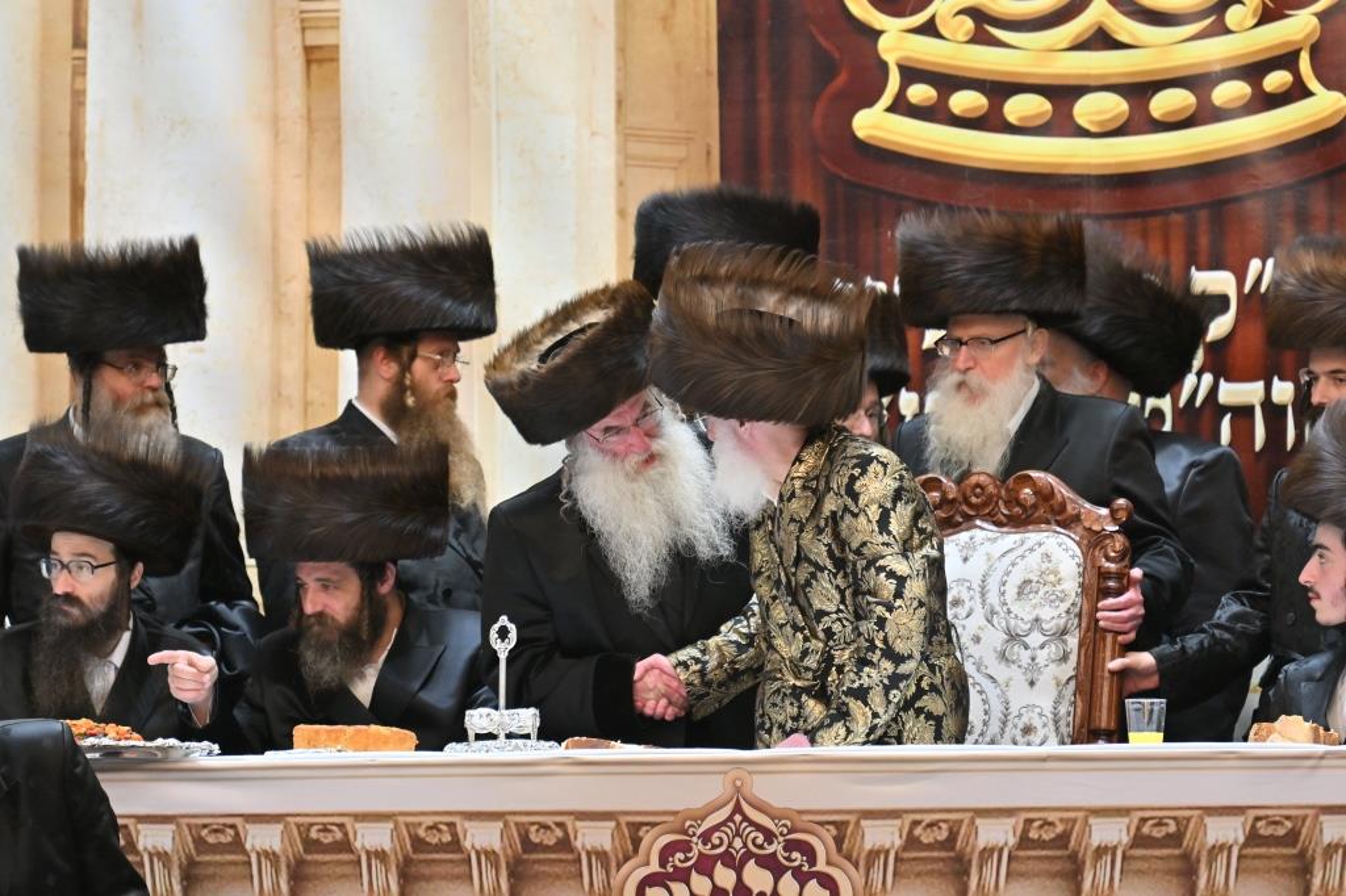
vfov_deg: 4.6
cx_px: 673
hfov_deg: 6.9
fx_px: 11212
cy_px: 448
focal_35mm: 300
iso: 500
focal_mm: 200
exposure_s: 1/320
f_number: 2.8
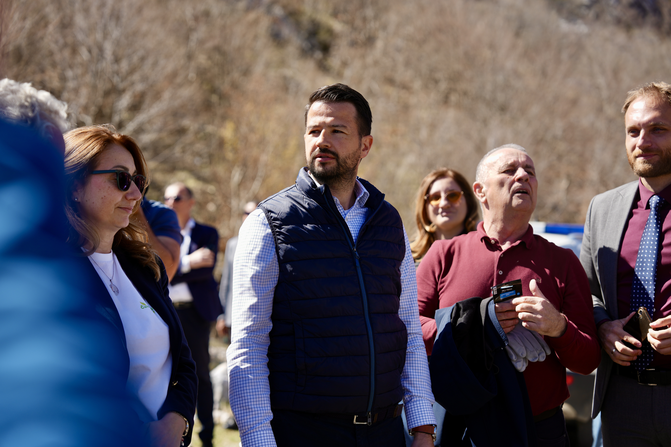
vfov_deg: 19.5
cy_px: 224
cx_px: 336
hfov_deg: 28.8
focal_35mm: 70
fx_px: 1305
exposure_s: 1/640
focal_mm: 70
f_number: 2.8
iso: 50
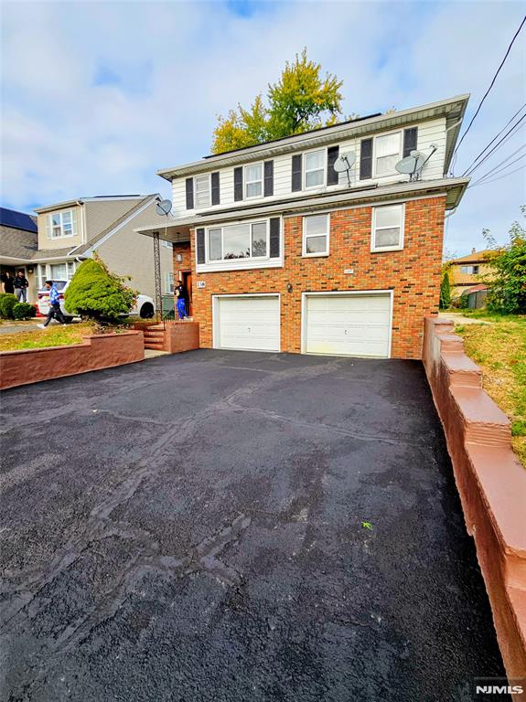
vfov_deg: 106.2
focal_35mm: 13
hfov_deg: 89.9
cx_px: 263
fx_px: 264
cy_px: 351
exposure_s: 1/981
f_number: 2.2
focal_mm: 2.2
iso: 50
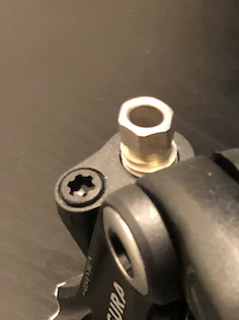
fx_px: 829
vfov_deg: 19.6
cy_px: 446
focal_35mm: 90
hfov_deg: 15.0
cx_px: 382
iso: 80
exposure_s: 1/6
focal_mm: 4
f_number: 1.8
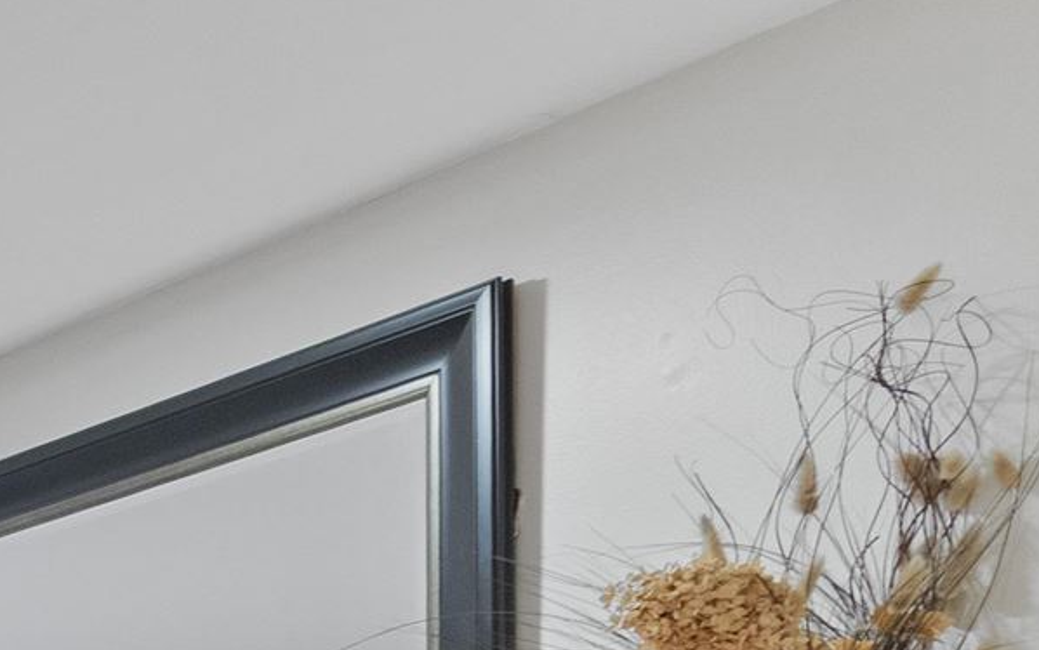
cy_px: 1267
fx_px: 2521
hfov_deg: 14.9
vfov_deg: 12.9
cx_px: -1425
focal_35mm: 89
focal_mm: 11.5
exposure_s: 1/1.25
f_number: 6.3
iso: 640
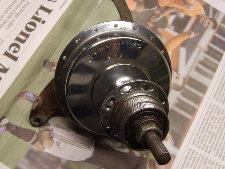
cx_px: 109
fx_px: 267
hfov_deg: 45.8
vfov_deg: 35.1
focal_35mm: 41
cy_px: 77
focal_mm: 5.8
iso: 120
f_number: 2.8
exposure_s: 1/30
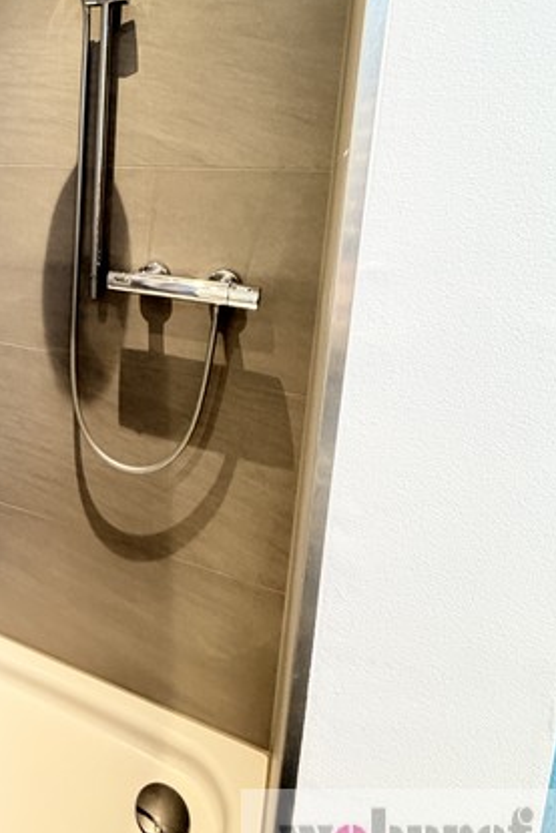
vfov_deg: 69.3
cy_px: 272
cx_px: 35
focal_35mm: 25
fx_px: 579
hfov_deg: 45.5
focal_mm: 2.22
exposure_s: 1/50
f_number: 2.2
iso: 320
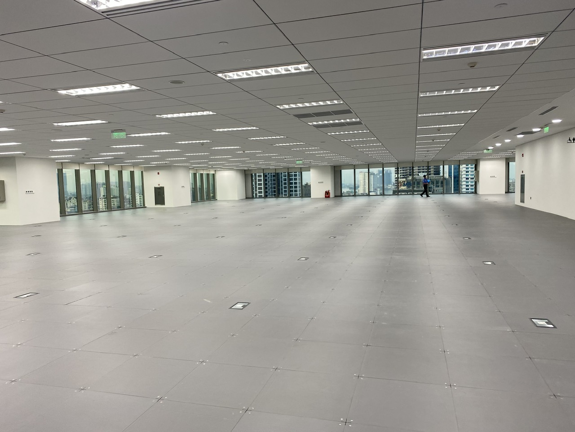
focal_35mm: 26
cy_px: 216
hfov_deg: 67.3
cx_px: 288
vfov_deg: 53.1
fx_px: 432
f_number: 1.8
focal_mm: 4.25
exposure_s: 1/100
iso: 50
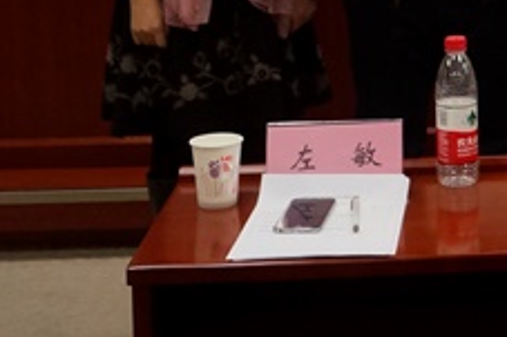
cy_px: -253
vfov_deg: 13.1
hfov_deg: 19.2
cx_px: 730
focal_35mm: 95
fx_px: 1337
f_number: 4
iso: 500
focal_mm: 18
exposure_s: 1/60
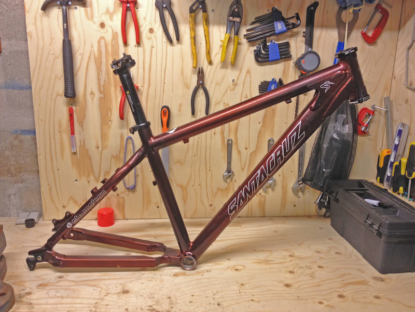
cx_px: 208
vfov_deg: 40.7
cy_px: 156
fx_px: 420
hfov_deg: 52.6
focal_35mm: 35
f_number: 2.4
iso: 100
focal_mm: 4.28
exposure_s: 1/20
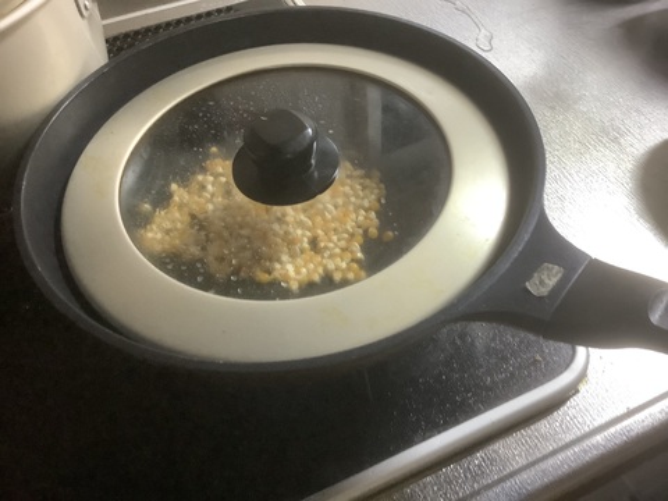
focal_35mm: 31
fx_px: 598
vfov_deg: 45.4
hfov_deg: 58.4
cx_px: 334
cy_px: 250
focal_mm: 3.3
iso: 400
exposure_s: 1/25
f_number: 2.4
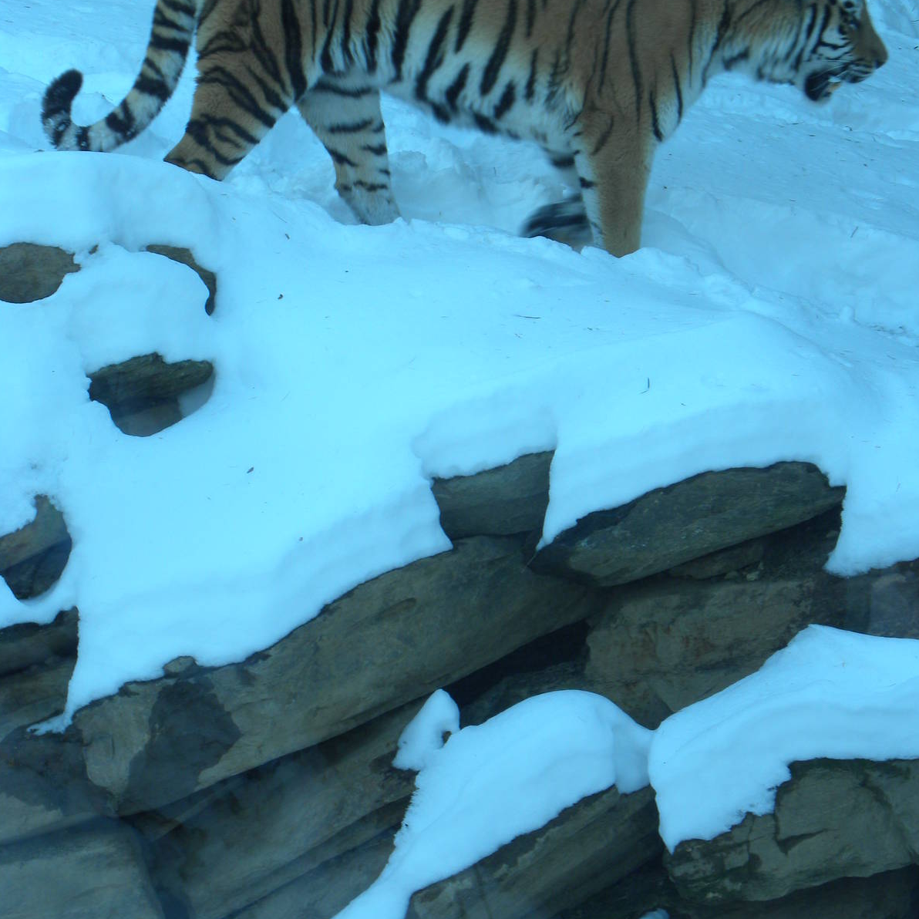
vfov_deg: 11.4
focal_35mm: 153
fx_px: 4596
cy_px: 470
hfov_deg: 11.4
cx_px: 458
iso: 65
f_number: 4.5
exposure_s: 1/68
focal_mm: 23
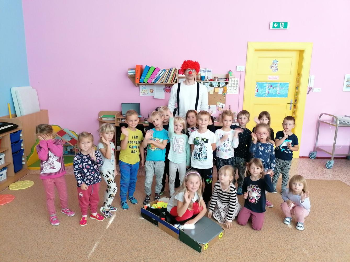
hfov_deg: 65.3
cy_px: 131
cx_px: 175
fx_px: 273
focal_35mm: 27
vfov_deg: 51.4
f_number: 1.8
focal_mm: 4.75
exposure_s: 1/30
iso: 200
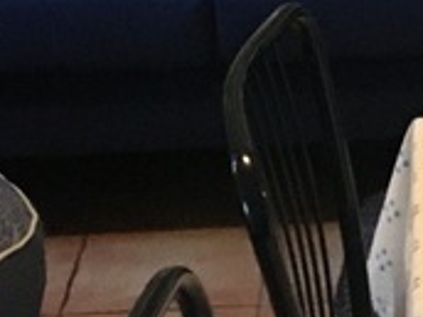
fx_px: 2114
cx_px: 639
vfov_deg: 7.9
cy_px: -450
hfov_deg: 11.0
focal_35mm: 173
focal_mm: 4.15
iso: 200
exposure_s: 1/17
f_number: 2.2
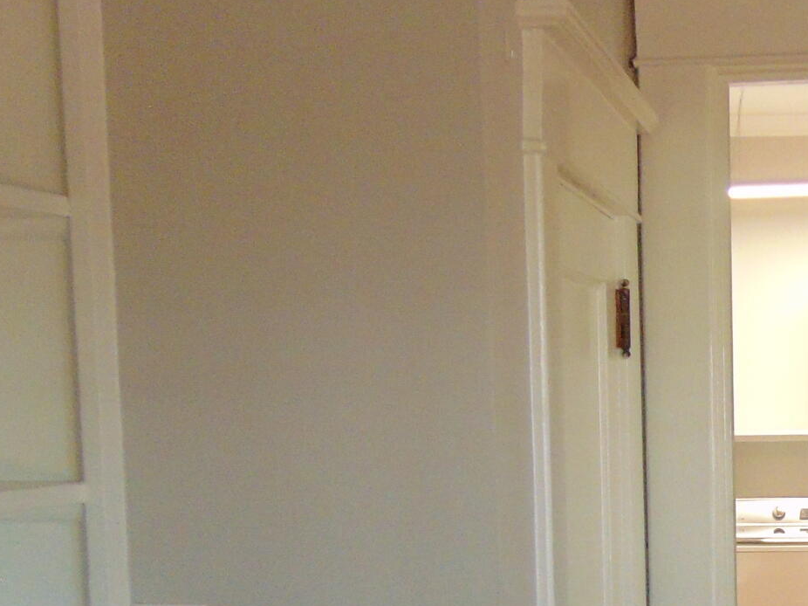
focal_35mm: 81
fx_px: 1890
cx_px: 897
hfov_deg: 22.7
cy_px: 643
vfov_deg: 17.7
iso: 250
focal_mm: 4.5
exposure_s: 1/30
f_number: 3
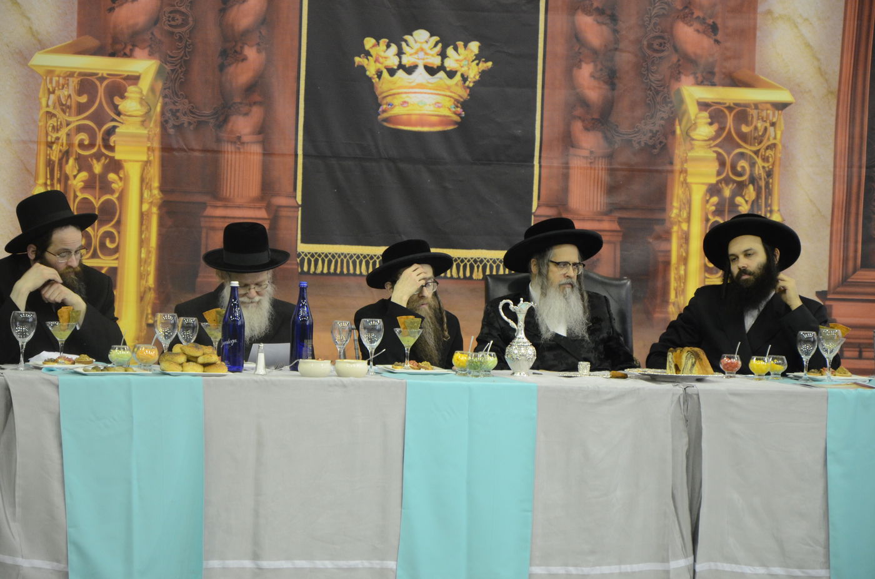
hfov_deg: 14.0
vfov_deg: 9.3
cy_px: 290
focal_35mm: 147
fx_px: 3565
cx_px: 438
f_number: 5.6
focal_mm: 98
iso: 1600
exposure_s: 1/125
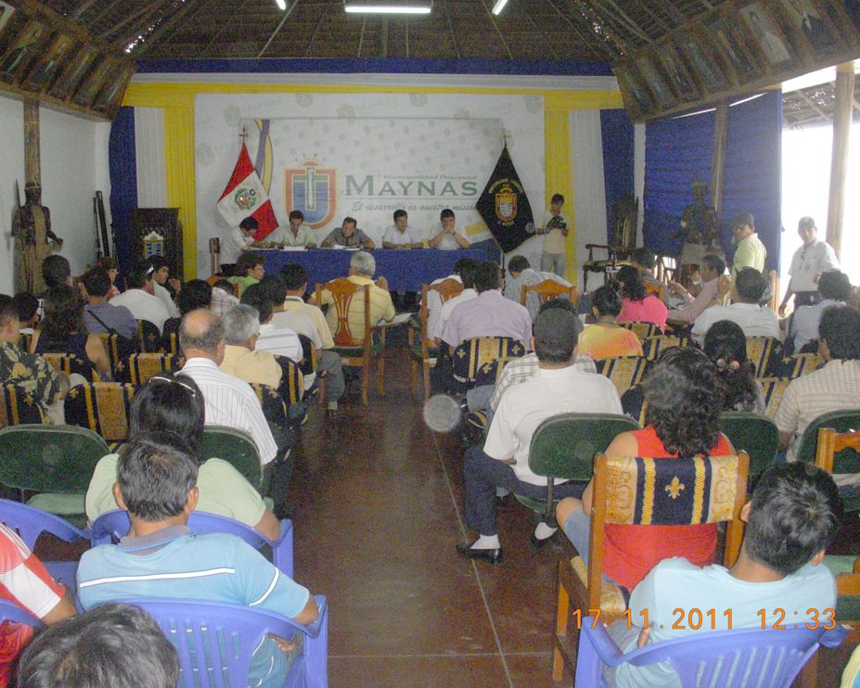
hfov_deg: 45.8
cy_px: 344
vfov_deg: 37.3
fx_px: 1018
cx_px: 411
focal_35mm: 40
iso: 800
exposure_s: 1/250
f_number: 3.3
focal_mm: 6.3
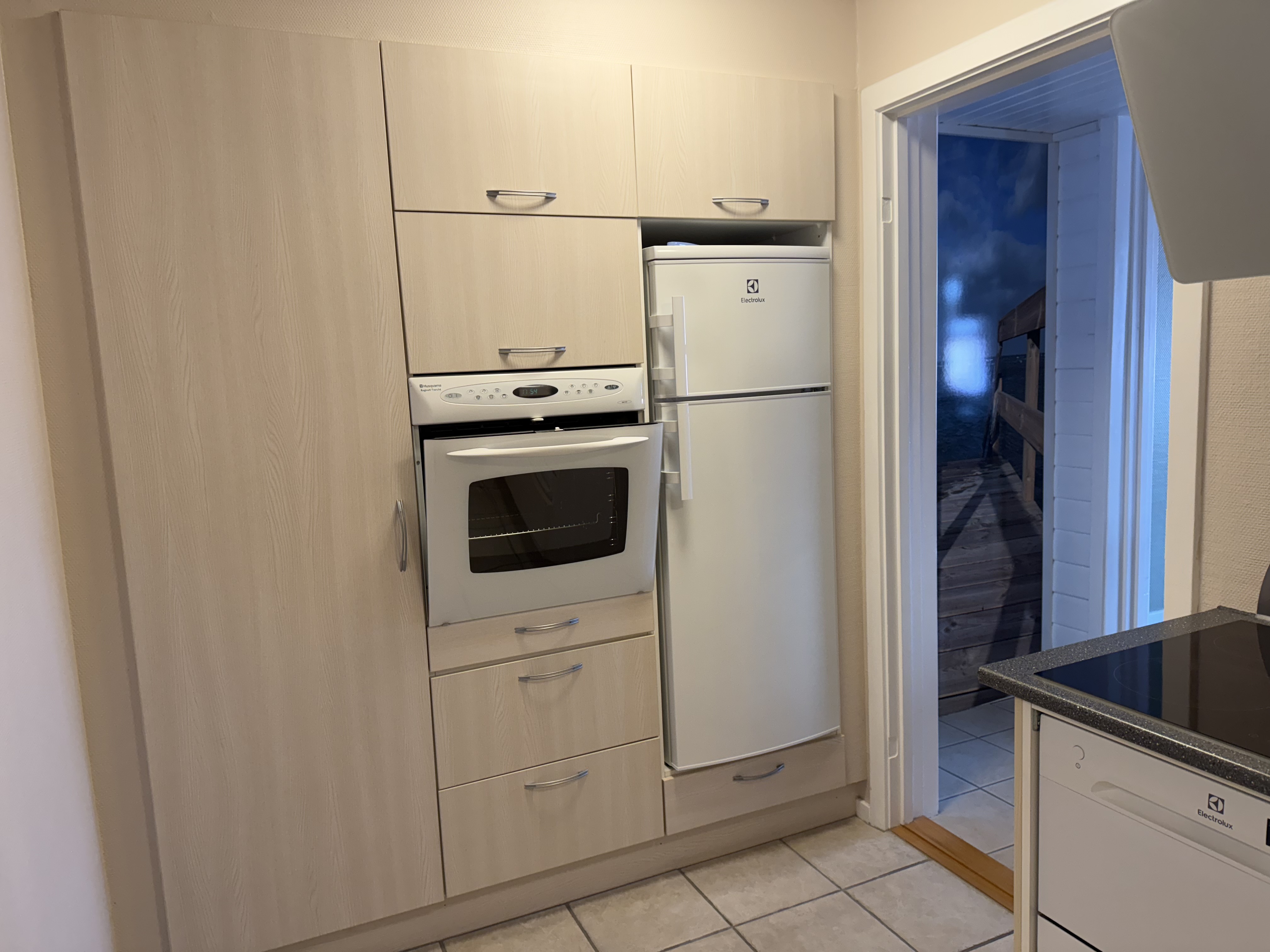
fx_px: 881
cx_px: 635
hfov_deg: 71.6
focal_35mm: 24
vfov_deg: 56.8
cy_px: 476
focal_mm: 6.76
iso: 125
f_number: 1.78
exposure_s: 1/100
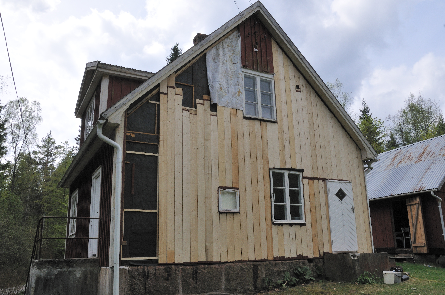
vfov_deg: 43.5
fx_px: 370
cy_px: 148
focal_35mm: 30
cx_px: 222
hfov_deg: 62.0
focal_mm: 20
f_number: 18
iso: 400
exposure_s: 1/200
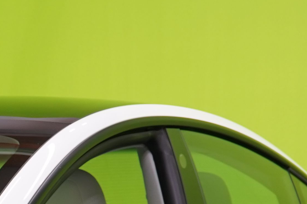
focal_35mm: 301
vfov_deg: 4.5
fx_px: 2567
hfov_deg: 6.7
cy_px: 309
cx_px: -241
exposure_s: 1/30
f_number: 5.6
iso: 400
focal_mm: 56
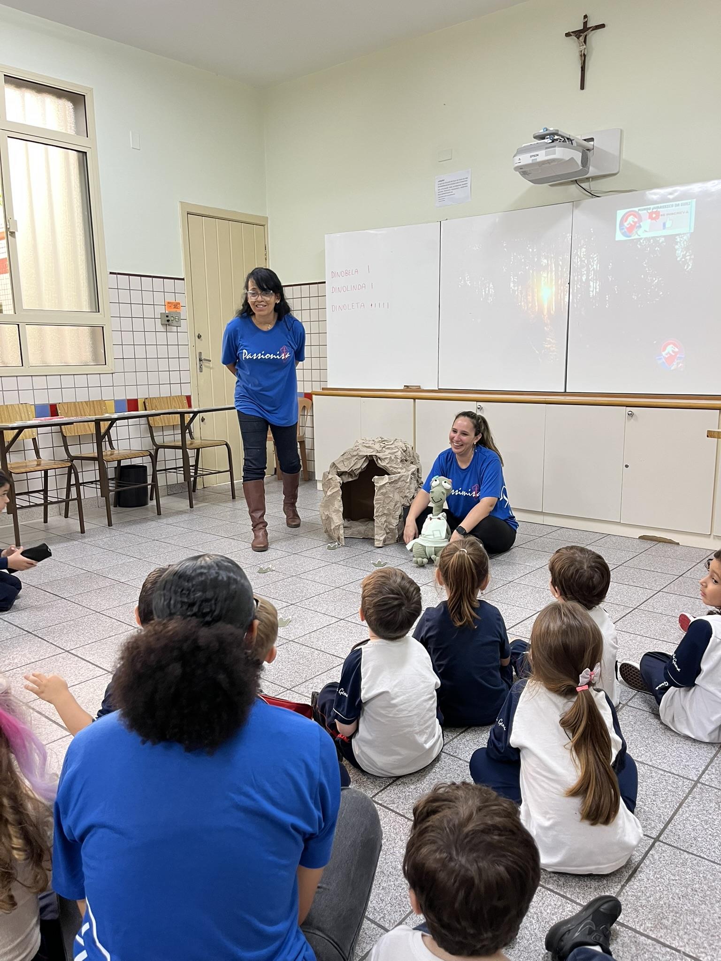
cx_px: 360
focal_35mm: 26
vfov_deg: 67.3
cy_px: 480
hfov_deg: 53.1
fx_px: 722
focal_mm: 5.1
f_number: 1.6
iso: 80
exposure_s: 1/60
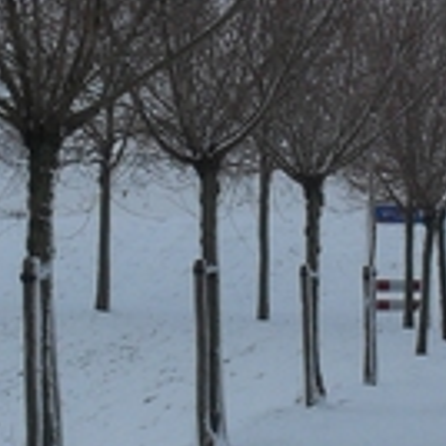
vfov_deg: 12.6
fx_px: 2026
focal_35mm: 139
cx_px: 363
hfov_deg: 12.5
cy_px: 280
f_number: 8.4
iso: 100
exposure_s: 1/125
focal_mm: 6.3
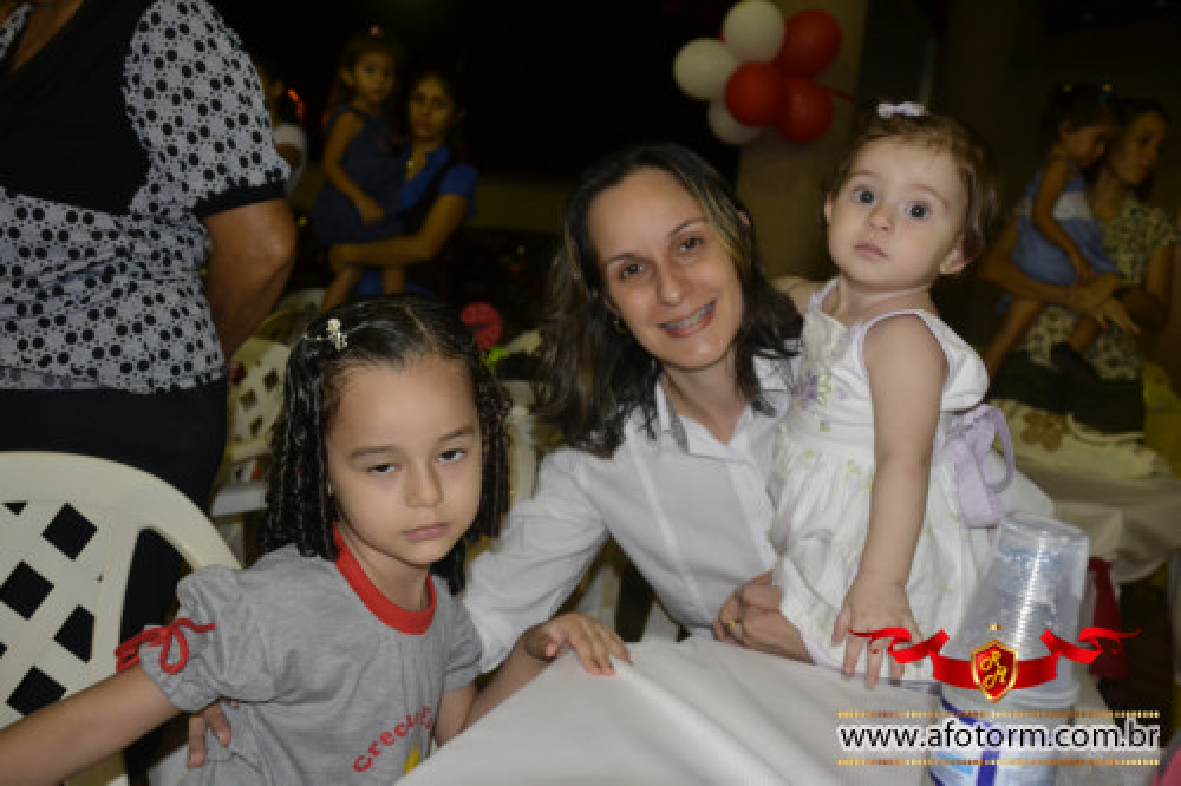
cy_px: 393
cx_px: 590
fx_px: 1082
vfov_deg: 39.9
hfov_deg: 57.2
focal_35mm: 33
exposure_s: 1/60
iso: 1250
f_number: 3.8
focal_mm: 22
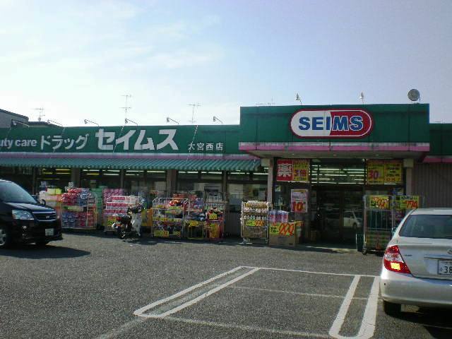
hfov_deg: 49.0
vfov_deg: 37.7
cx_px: 226
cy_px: 170
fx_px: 496
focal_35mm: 38
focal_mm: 6.3
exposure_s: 1/623
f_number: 4.6
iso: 77
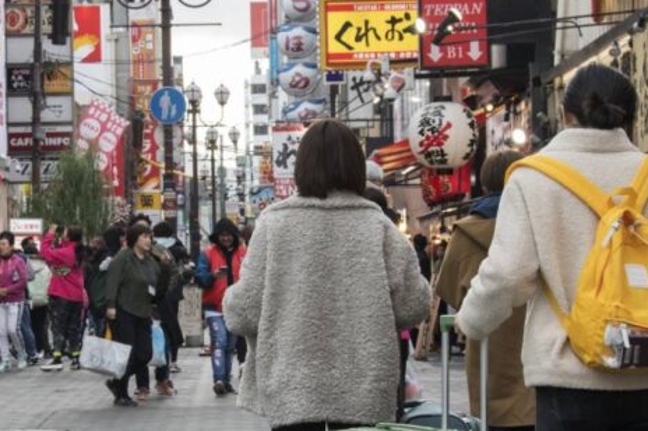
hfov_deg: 16.9
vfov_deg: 11.3
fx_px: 2177
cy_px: 270
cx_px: 257
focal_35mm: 121
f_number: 9
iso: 800
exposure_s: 1/160
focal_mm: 32
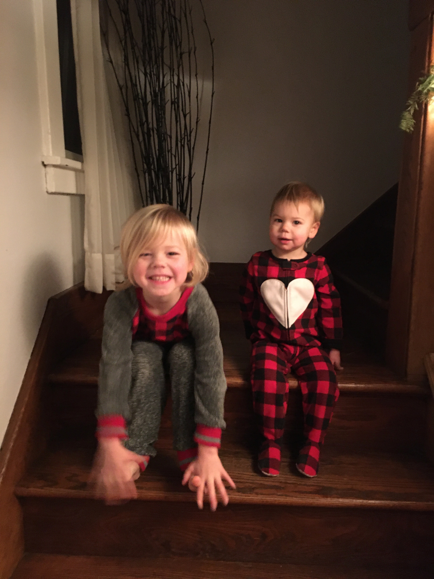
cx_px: 217
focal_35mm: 29
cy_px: 290
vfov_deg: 61.7
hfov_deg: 48.2
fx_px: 485
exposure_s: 1/15
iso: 500
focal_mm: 4.15
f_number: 2.2
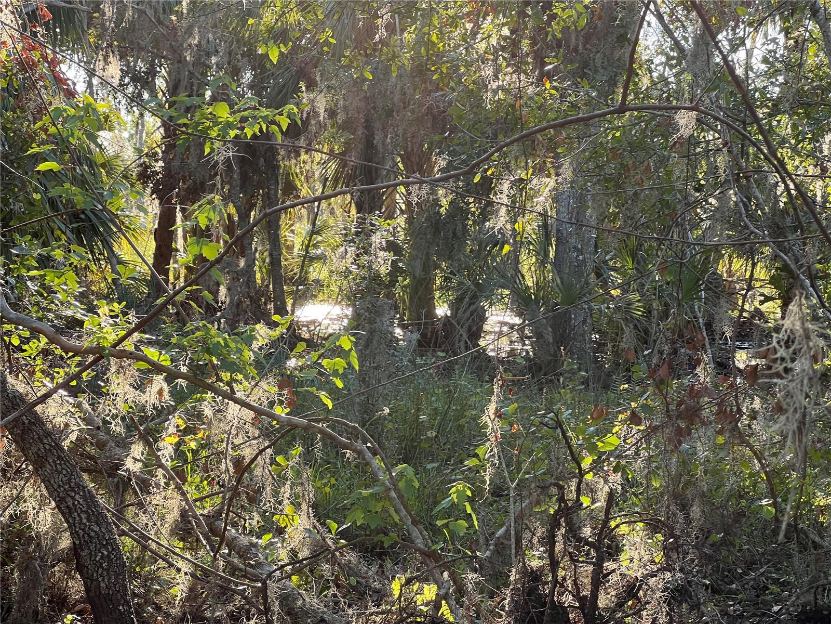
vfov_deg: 19.1
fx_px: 1848
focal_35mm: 77
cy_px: 312
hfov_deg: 25.3
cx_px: 416
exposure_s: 1/99
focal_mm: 9
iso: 40
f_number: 2.8
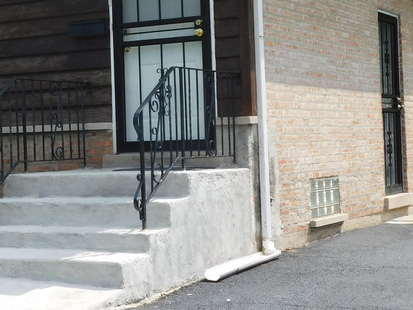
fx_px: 1026
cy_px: 106
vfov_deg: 17.1
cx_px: 90
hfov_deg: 22.5
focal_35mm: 86
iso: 125
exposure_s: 1/640
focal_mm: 6.3
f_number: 3.5
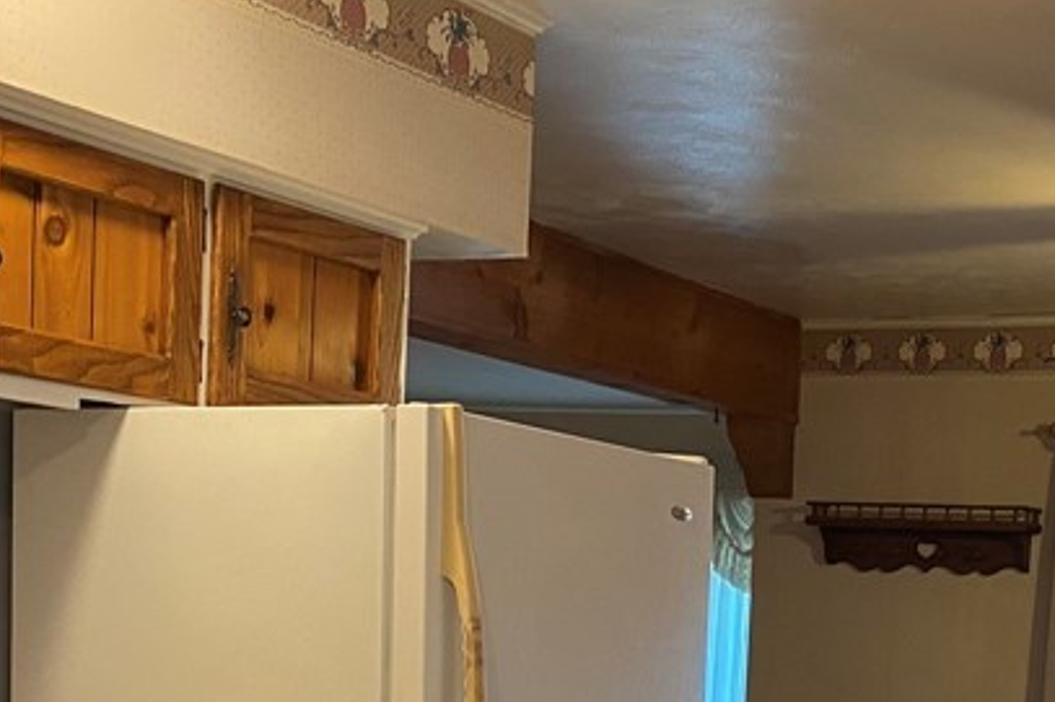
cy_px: 837
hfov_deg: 28.9
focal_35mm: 68
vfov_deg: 18.9
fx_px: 1992
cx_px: 879
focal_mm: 4.25
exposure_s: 1/60
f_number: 1.8
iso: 250
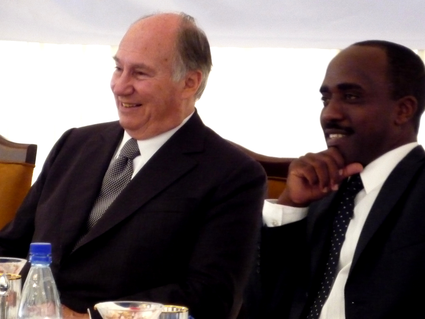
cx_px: 212
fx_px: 2087
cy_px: 160
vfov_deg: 8.7
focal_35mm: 170
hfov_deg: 11.6
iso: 800
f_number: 5.8
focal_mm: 20.8
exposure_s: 1/30
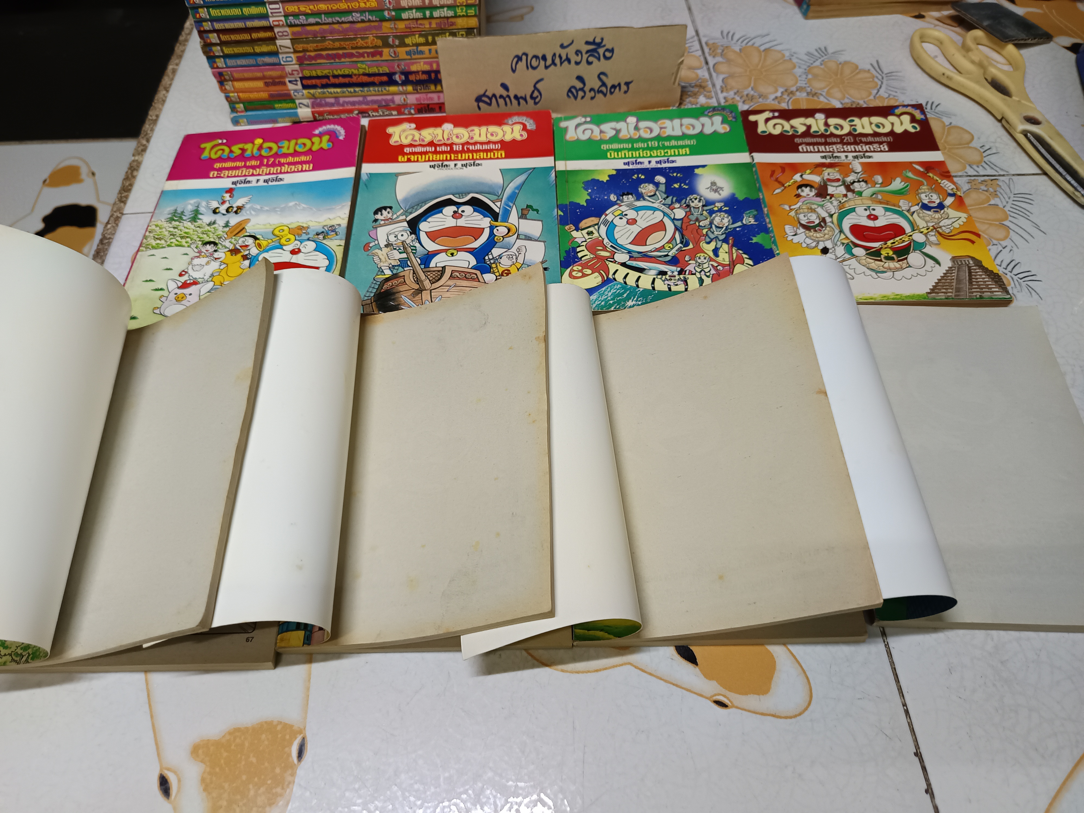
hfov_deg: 71.6
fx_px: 752
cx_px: 542
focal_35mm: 24
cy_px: 406
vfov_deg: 56.8
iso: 896
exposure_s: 1/33.3
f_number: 1.7
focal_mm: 5.31
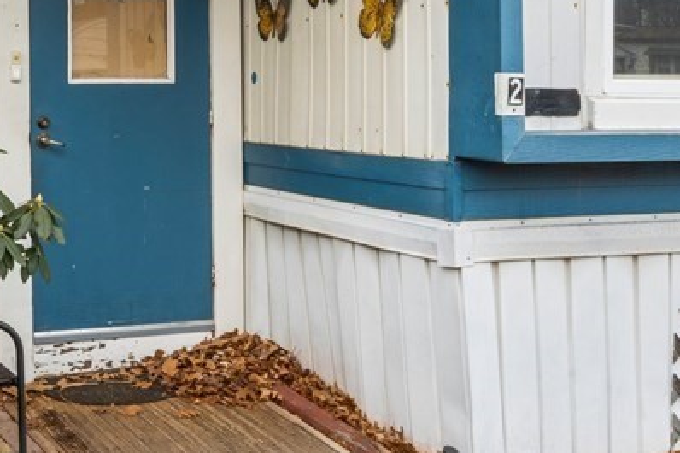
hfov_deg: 34.7
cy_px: 79
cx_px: 62
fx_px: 1020
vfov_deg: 24.6
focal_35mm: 54
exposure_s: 1/50
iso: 100
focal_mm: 21
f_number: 16
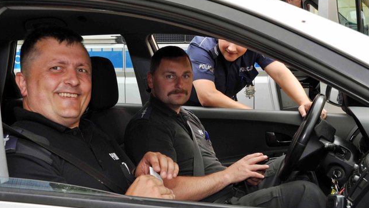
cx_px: 186
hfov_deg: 44.1
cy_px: 99
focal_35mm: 47
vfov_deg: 25.7
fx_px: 455
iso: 500
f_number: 14
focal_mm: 29
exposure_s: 1/125
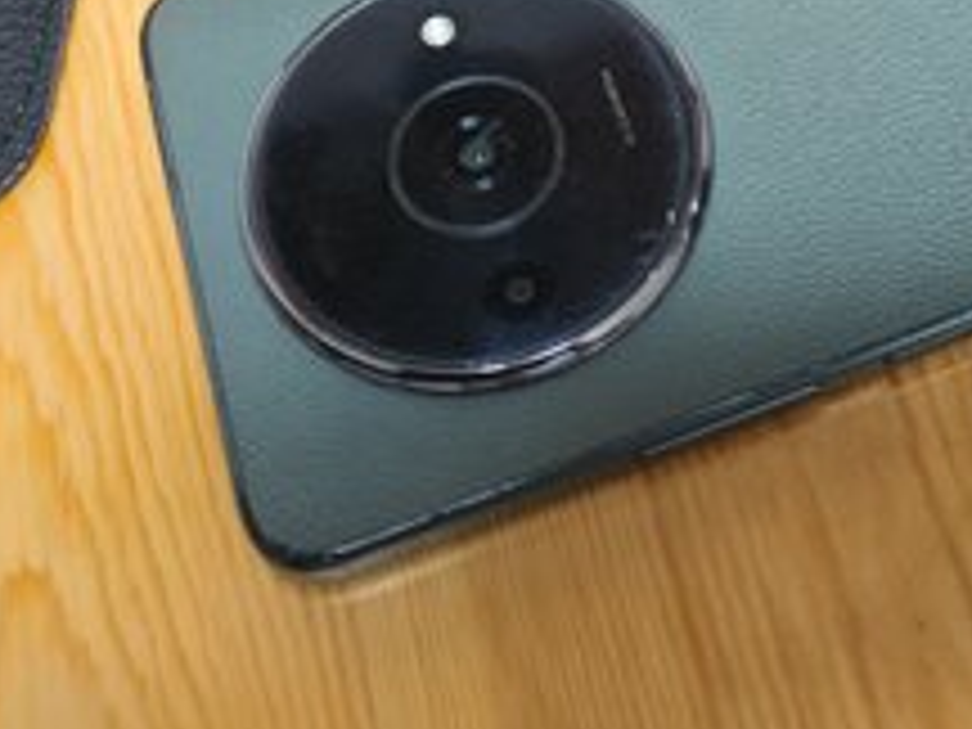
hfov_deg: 29.6
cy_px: -252
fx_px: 1769
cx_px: 846
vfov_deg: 20.9
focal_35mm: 63
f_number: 1.65
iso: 1000
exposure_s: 1/33.3
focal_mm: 6.14
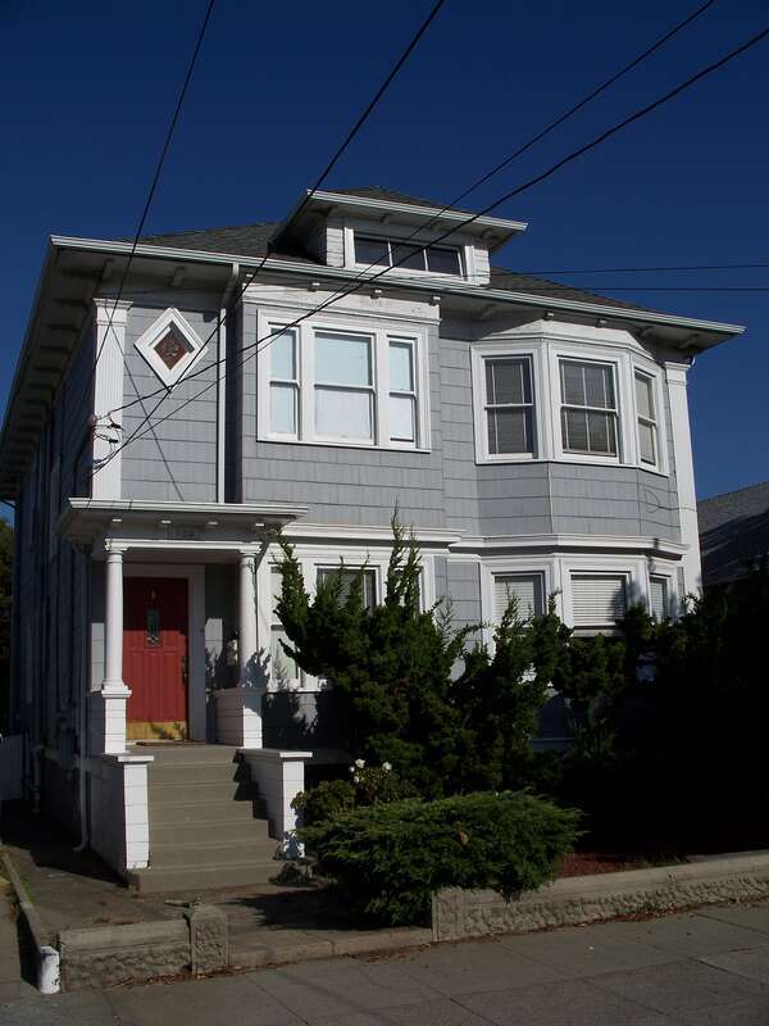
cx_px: 384
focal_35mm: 37
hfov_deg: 38.7
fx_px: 1096
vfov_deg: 50.1
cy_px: 513
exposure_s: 1/1000
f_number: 5.6
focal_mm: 7.8
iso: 64
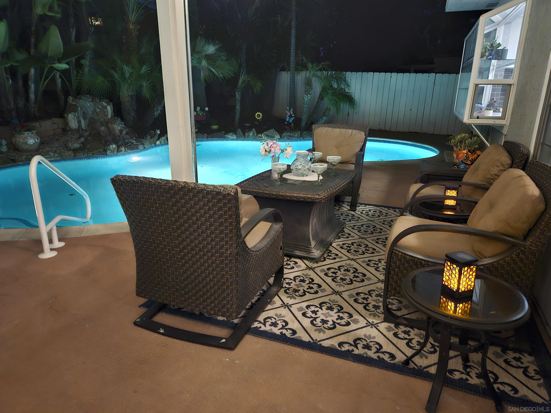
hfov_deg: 73.9
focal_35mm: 23
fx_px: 366
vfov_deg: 58.9
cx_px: 276
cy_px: 206
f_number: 1.8
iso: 800
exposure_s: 1/15
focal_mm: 5.4
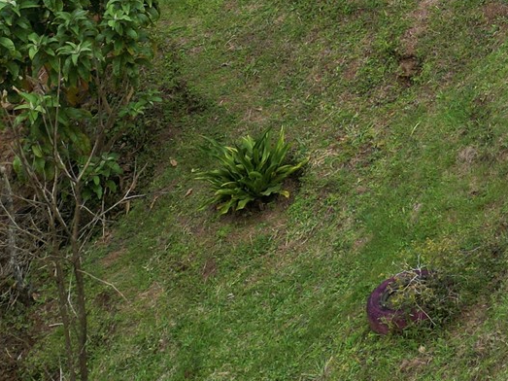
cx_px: 728
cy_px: -240
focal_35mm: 94
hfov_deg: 18.8
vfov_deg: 14.4
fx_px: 1379
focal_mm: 6.72
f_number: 1.7
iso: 200
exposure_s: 1/2000
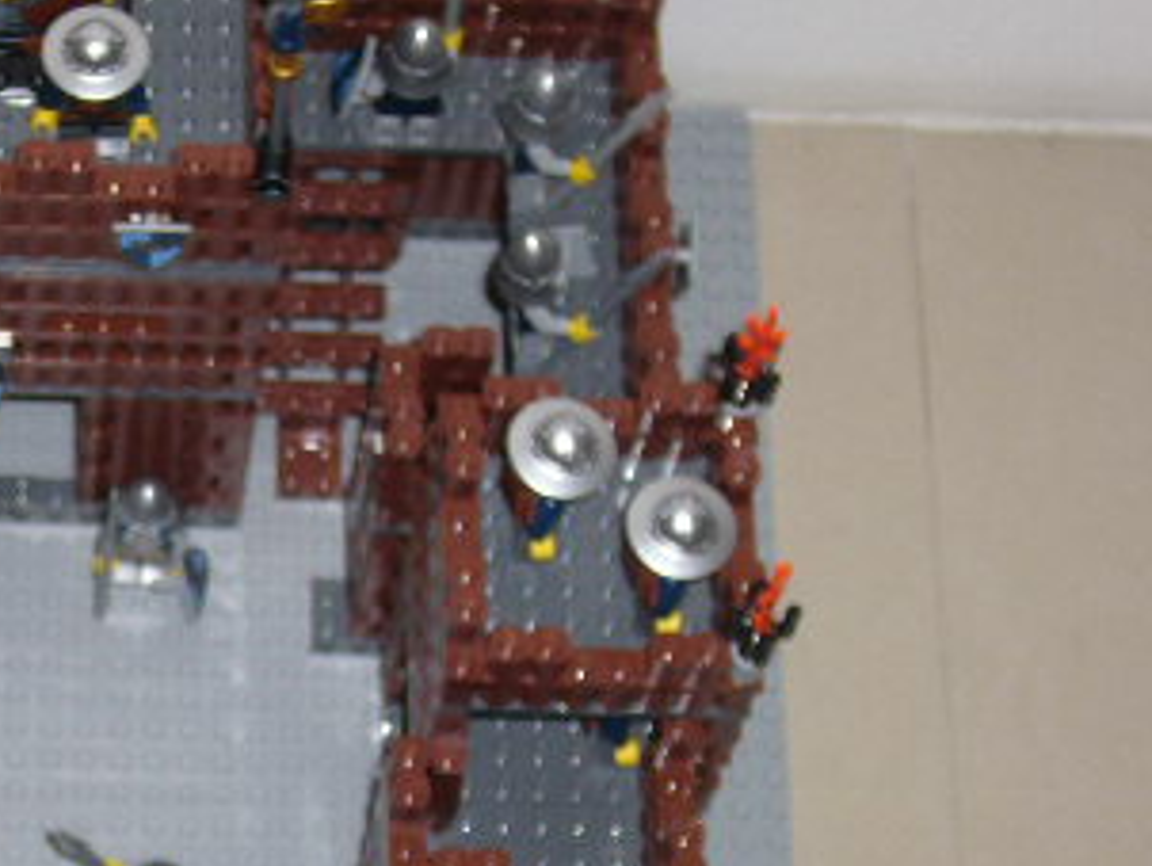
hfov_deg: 15.2
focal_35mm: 127
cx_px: -61
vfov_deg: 11.7
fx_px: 4230
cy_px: 668
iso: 80
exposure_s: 1/60
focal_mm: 9.9
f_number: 3.6
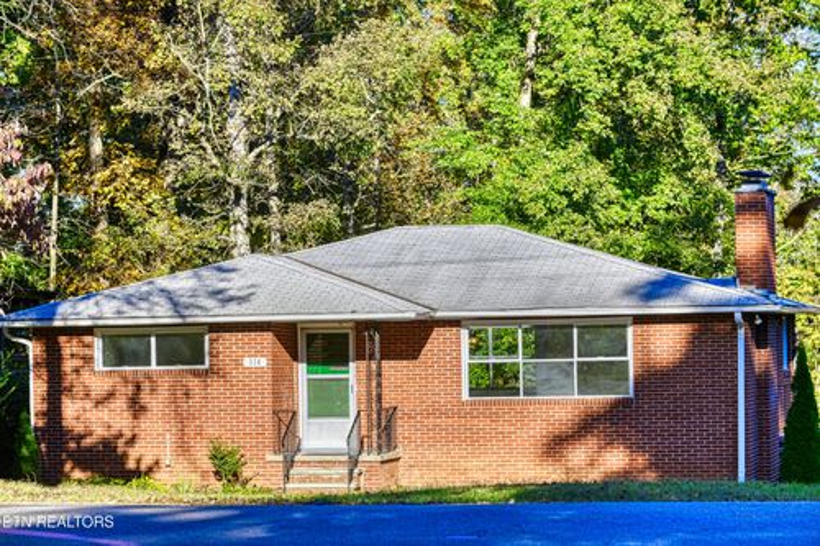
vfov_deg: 11.0
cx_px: 410
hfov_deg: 16.4
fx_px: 2846
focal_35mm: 125
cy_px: 273
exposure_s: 1/2000
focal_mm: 125
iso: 800
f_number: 8
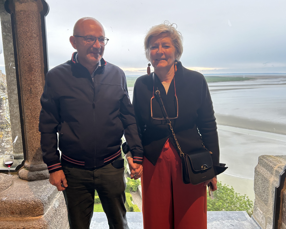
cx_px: 136
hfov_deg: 62.2
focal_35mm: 28
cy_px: 112
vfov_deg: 51.5
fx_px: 237
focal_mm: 5.7
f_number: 1.5
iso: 100
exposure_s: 1/100
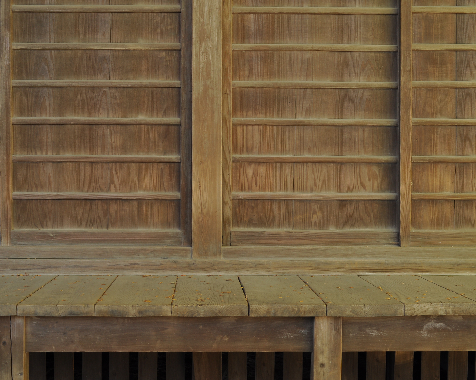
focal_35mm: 60
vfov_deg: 25.6
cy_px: 190
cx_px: 206
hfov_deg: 31.6
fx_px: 839
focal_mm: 35
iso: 200
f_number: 5.6
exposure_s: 1/8
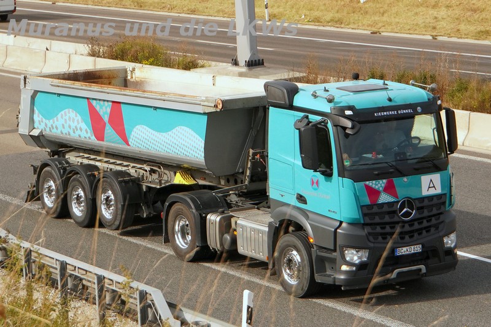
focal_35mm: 75
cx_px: 246
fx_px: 1029
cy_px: 164
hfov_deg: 26.8
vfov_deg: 18.1
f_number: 5.6
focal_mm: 50.3
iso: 640
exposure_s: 1/2500
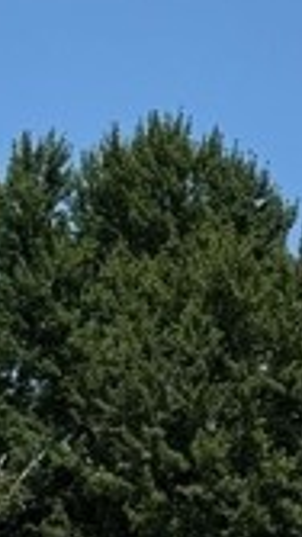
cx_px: 533
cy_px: 1006
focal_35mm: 241
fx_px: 3429
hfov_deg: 5.0
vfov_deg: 8.6
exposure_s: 1/7143
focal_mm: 6.76
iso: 80
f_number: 1.78
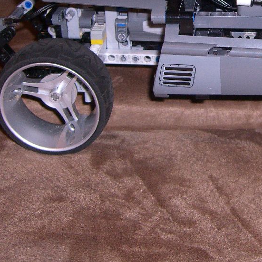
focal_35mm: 78
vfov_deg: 21.8
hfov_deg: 21.9
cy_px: 37
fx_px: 668
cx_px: 211
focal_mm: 7.9
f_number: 2.8
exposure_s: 1/60
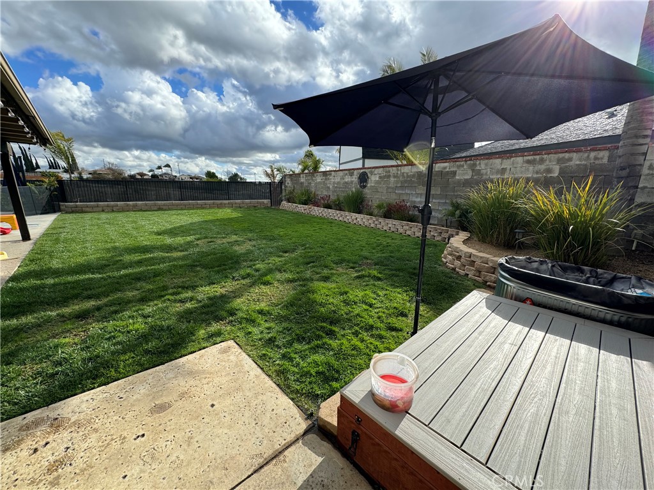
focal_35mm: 14
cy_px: 245
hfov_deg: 102.1
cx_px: 327
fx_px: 265
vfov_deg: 85.7
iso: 40
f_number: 2.2
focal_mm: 2.22
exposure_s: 1/631
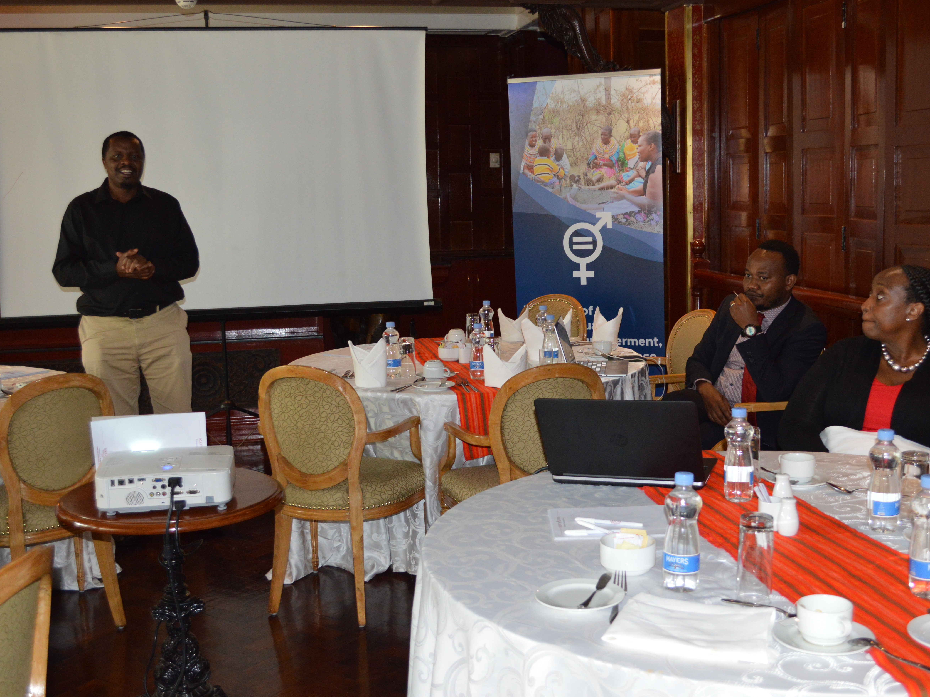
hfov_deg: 46.8
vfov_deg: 36.0
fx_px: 1075
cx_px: 500
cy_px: 346
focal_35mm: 40
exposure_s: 1/60
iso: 1250
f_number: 4
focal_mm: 24
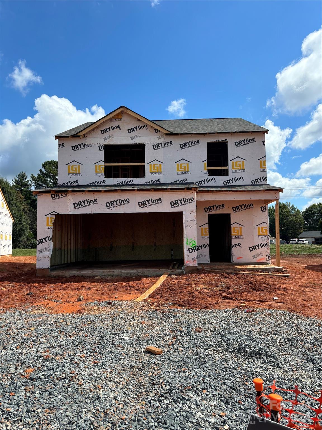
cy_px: 215
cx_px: 161
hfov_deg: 53.1
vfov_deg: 67.3
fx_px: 322
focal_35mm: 26
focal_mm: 5.96
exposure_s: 1/3311
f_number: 1.6
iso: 50
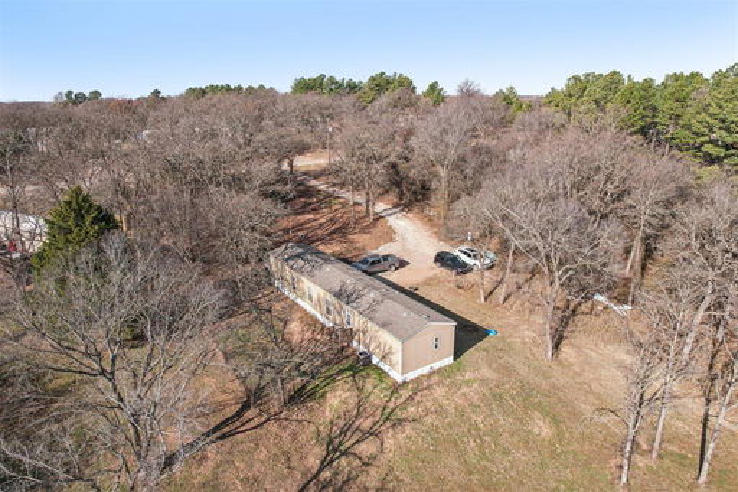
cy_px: 246
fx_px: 451
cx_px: 369
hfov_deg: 78.6
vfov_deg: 57.2
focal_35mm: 22
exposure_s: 1/350
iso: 100
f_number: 2.8
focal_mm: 8.4
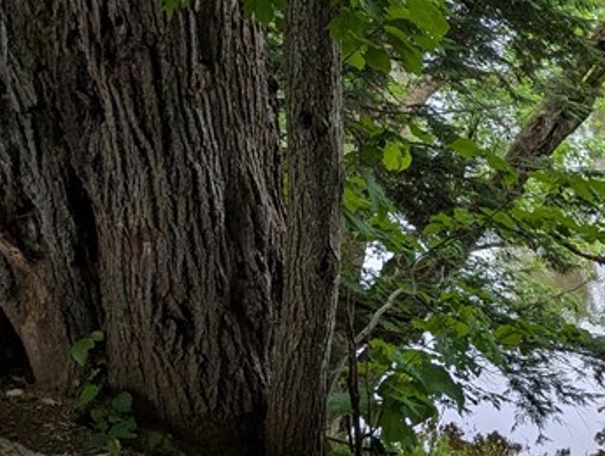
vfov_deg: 20.6
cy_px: 358
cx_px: 844
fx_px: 1243
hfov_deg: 23.3
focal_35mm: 71
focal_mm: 6.81
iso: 49
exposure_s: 1/201
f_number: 1.85
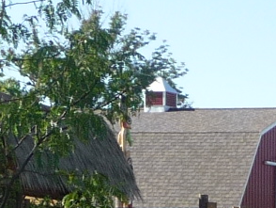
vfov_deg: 7.2
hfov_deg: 9.5
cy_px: 491
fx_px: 1556
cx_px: 557
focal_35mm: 195
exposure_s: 1/500
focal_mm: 4.7
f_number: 3.3
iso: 100
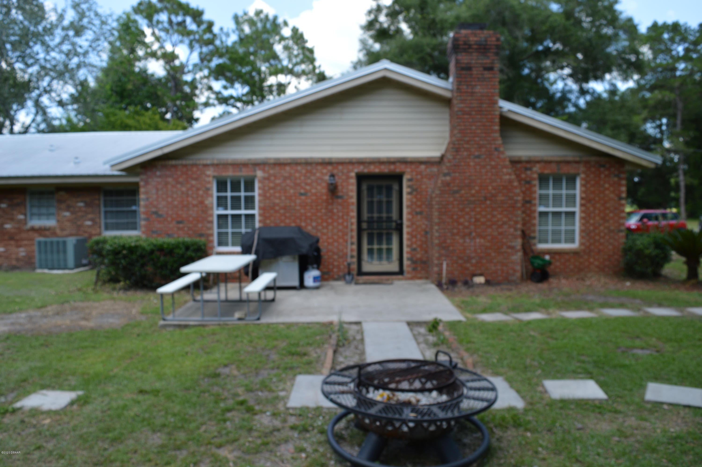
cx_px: 351
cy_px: 234
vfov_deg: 47.8
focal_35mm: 27
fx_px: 526
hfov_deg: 67.4
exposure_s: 1/160
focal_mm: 18
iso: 100
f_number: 6.3
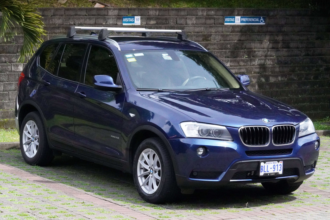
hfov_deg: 18.2
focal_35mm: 112
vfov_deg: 12.2
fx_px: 1031
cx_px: 165
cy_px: 110
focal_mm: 75
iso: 16000
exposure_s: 1/4000
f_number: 16
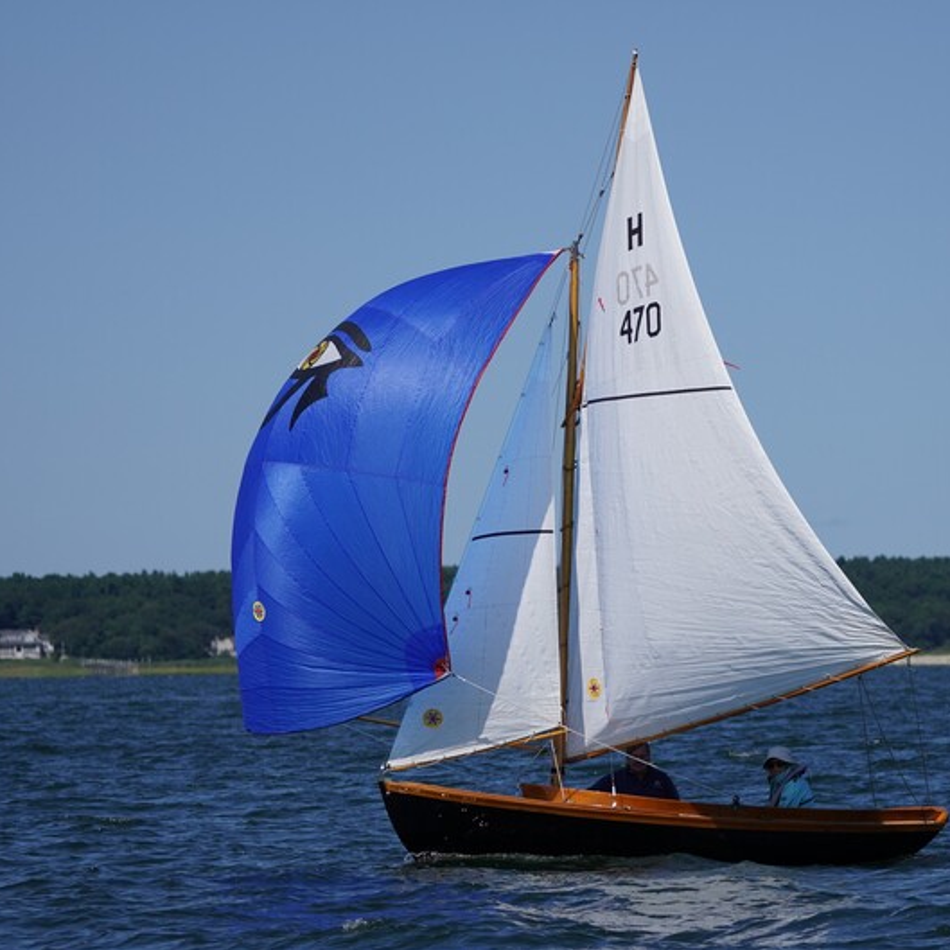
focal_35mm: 289
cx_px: 616
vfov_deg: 6.1
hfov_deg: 6.1
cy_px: 477
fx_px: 8973
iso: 100
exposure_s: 1/1600
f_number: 5
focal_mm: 150
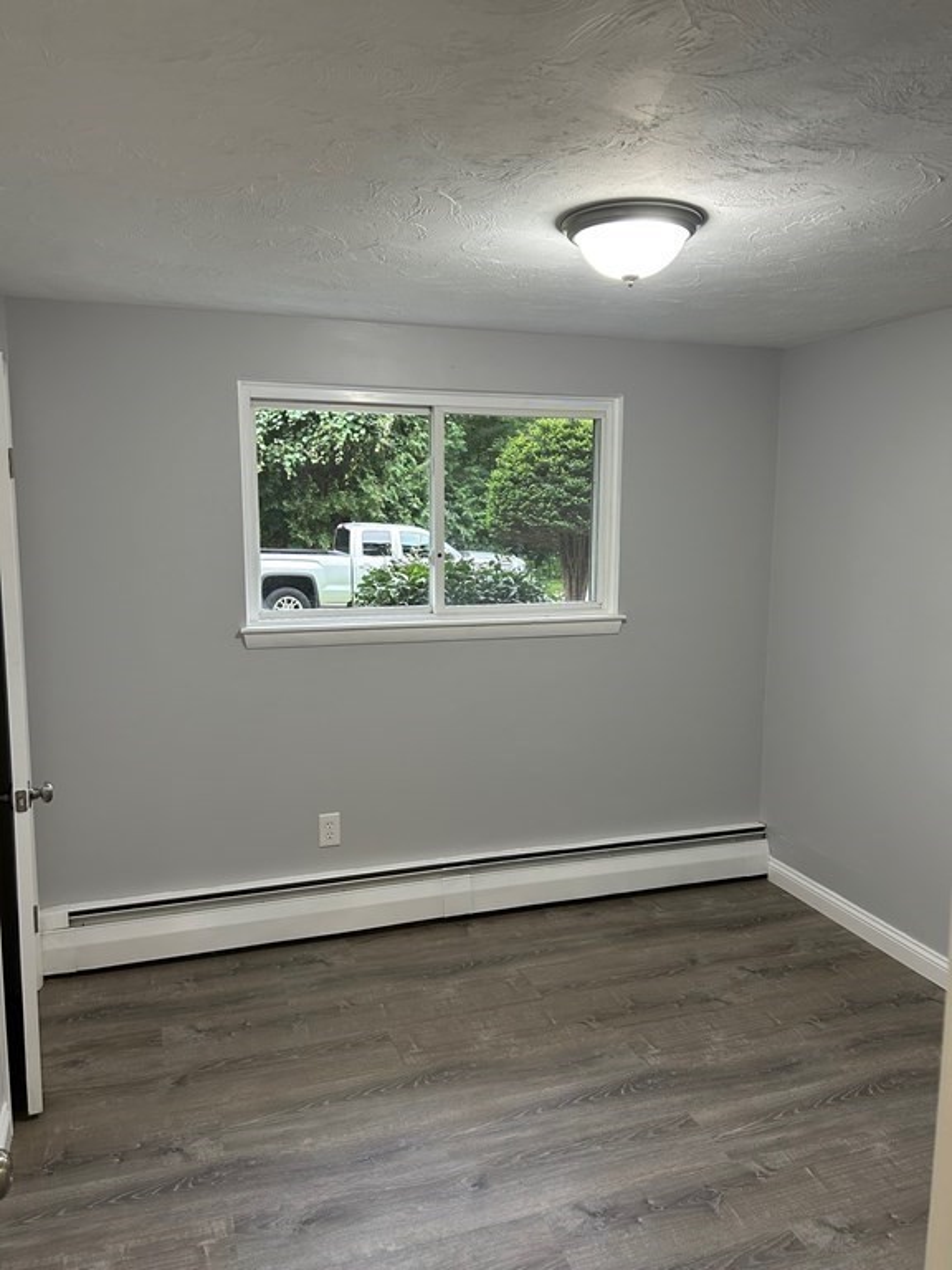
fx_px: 953
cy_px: 635
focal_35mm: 26
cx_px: 476
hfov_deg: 53.1
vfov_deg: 67.3
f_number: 1.5
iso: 125
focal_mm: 5.7
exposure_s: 1/60
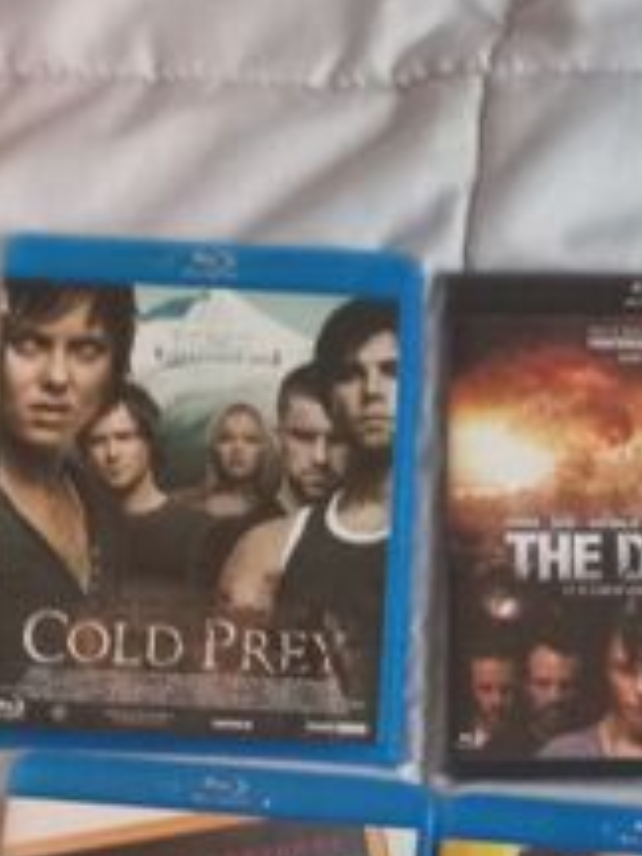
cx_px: 872
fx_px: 1830
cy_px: 911
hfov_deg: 18.3
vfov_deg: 24.7
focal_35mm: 74
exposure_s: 1/25
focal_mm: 4.6
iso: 1000
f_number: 1.8
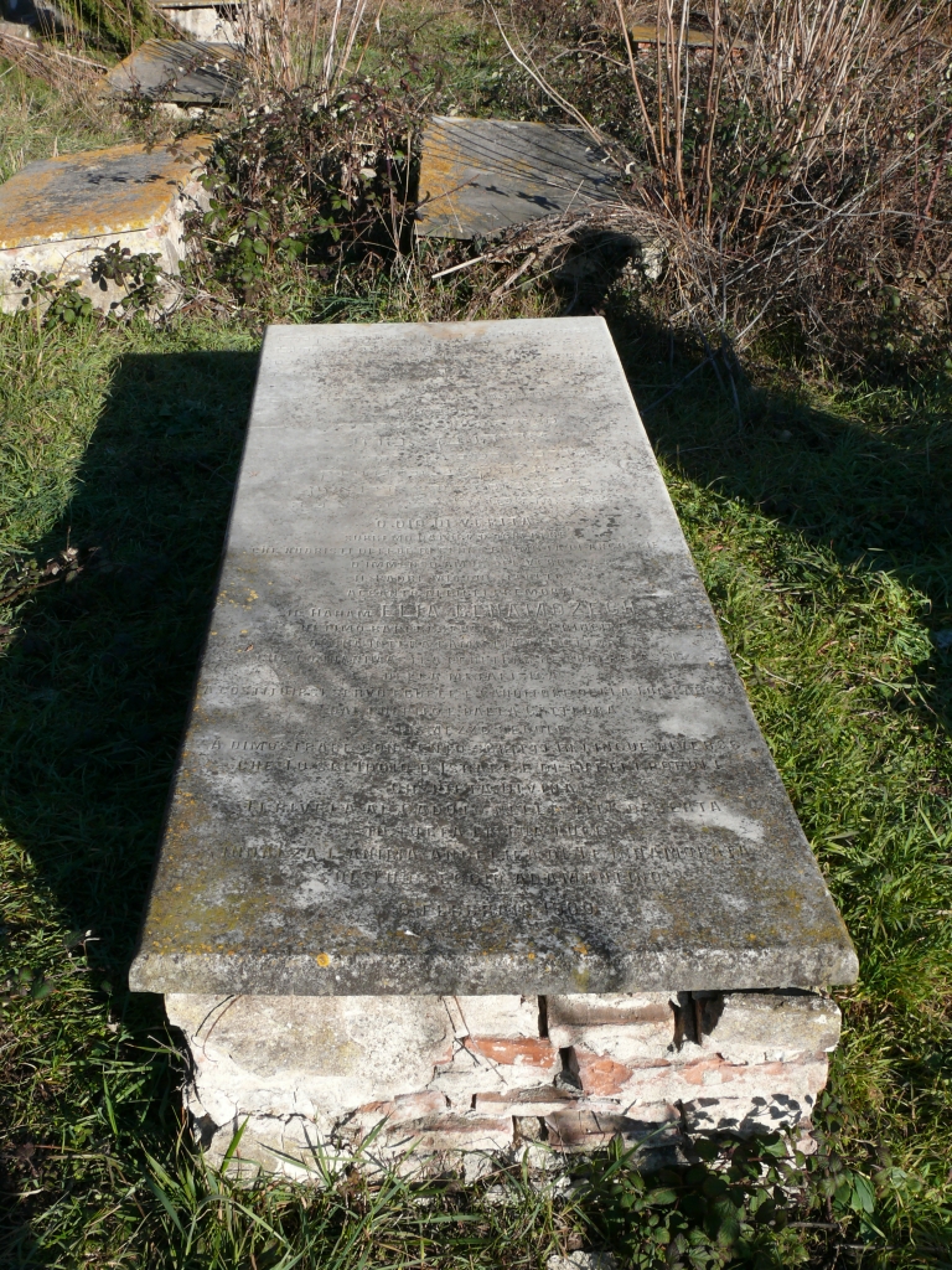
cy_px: 635
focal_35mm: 39
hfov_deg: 36.8
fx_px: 1430
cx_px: 476
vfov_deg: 47.9
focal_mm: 8.3
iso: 100
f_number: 5.6
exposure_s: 1/320
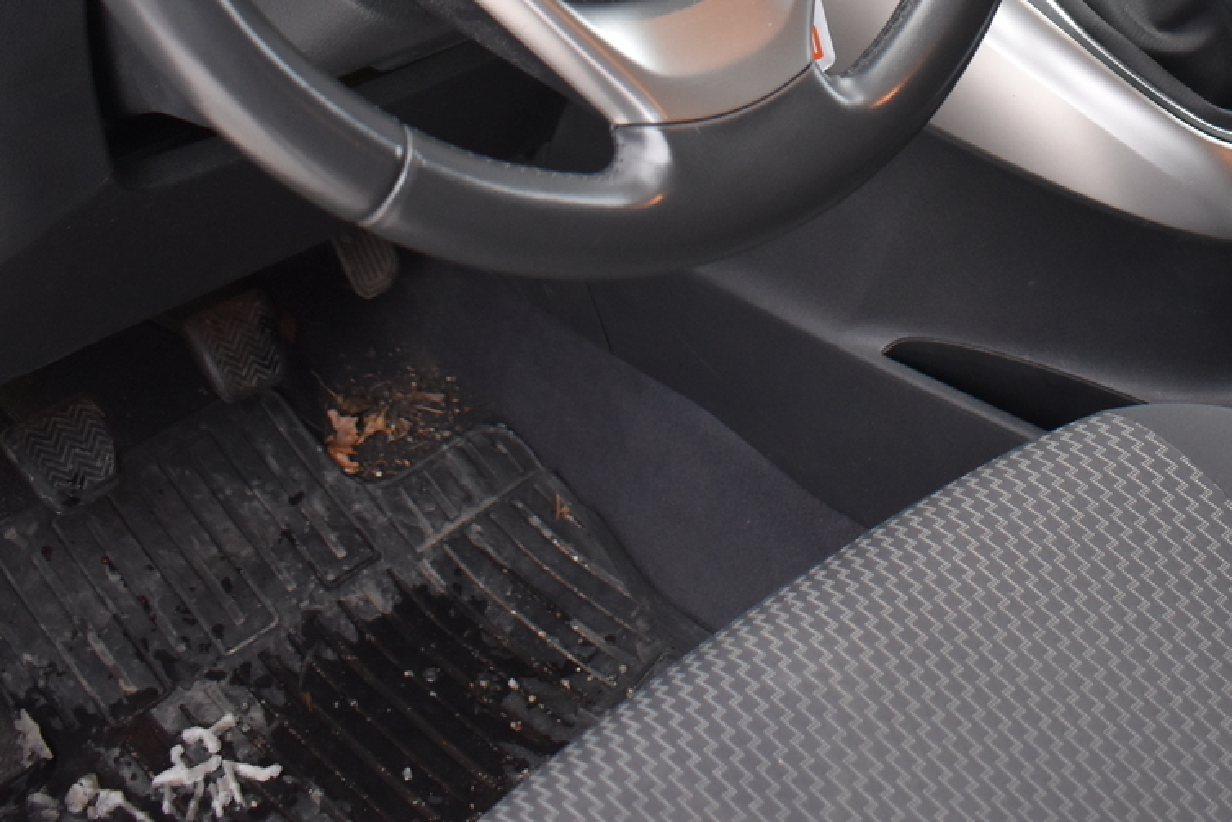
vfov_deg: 22.2
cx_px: 853
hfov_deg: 34.1
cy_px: -56
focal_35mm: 58
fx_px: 1985
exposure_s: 1/60
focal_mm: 18
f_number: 3.5
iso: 800
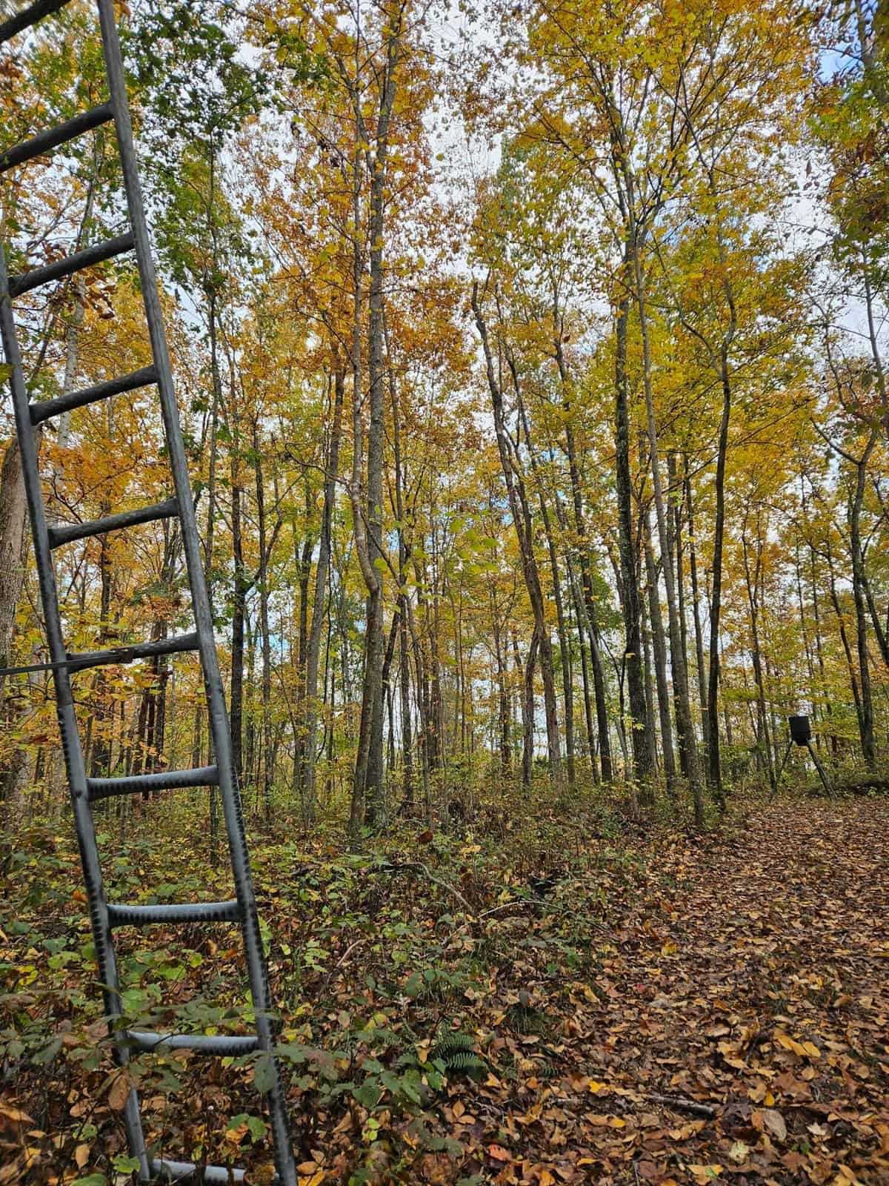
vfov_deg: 73.9
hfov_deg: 58.9
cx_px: 444
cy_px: 593
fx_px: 788
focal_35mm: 23
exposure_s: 1/259
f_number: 1.8
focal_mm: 5.4
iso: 25
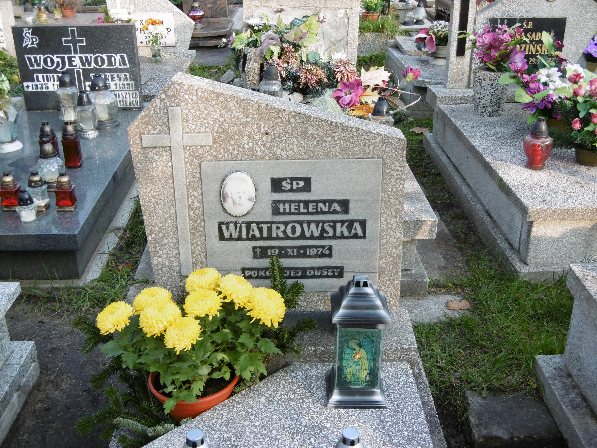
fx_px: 742
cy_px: 224
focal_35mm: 43
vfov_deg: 33.6
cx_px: 298
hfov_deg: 43.9
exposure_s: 1/125
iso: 100
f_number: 3.8
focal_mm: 7.7
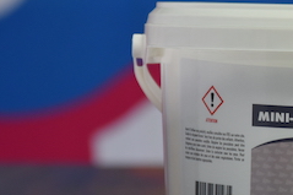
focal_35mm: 490
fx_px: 3985
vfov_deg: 2.8
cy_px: 78
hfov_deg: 4.2
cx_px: 273
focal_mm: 122
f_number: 5.6
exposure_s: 1/60
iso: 720
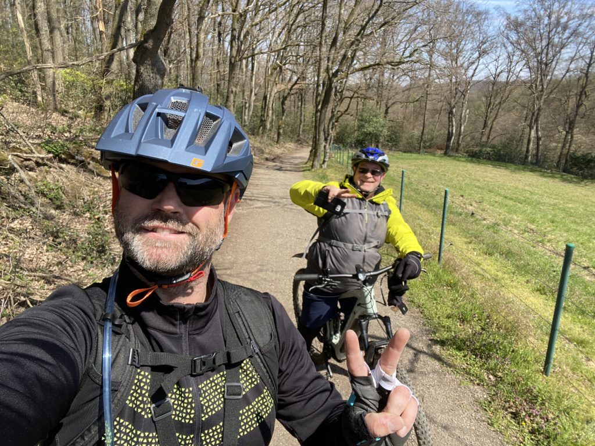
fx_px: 395
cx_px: 298
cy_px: 223
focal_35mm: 23
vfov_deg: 58.9
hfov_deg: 73.9
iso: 25
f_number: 2.2
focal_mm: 2.71
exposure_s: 1/515
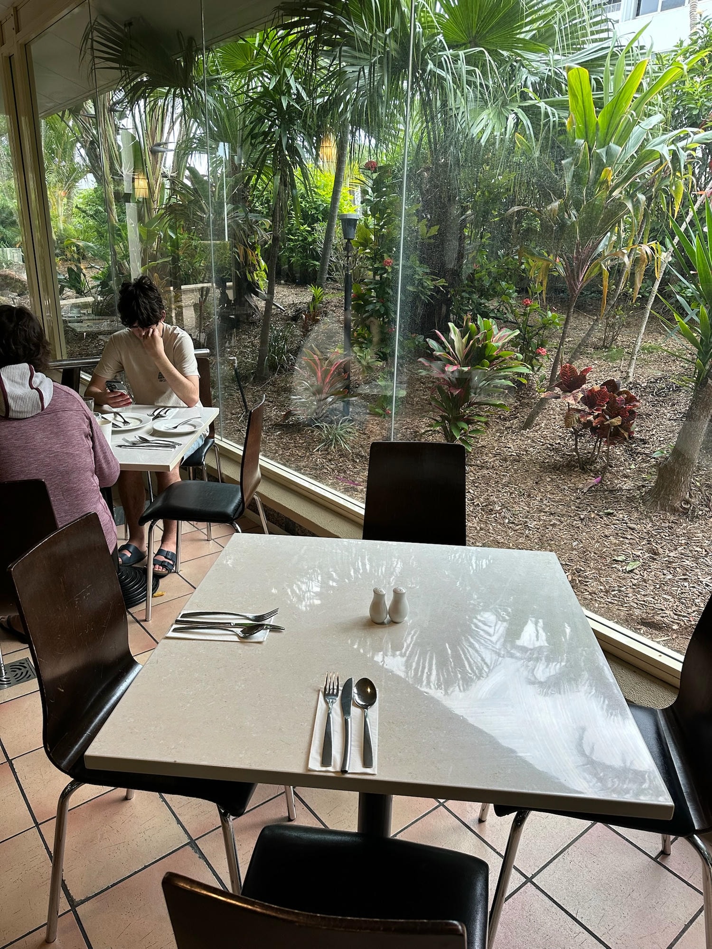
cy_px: 474
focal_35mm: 24
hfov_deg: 56.8
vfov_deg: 71.6
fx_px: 658
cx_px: 356
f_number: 1.78
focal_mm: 6.86
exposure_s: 1/100
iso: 125
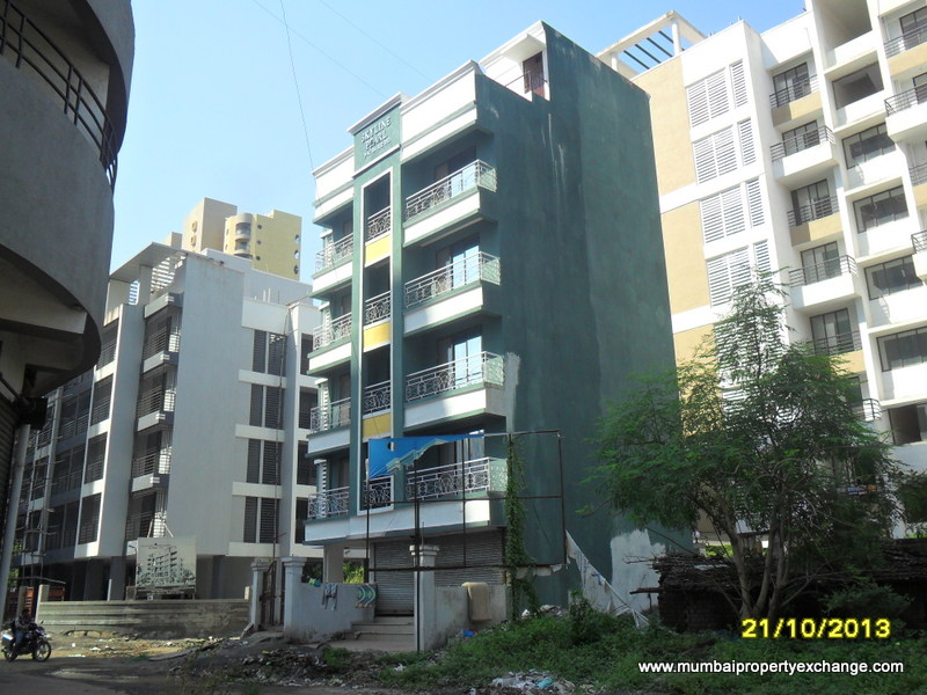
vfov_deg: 44.2
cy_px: 348
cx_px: 464
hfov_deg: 56.8
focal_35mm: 32
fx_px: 857
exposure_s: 1/500
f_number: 3.7
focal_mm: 5.7
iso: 100
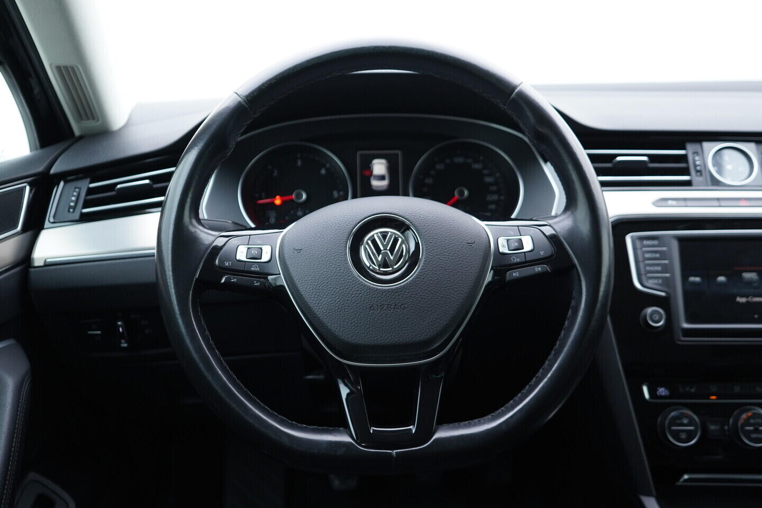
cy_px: 254
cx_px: 381
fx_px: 762
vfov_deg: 36.9
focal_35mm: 36
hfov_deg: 53.1
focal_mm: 24
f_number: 2.8
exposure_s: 1/40
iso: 250
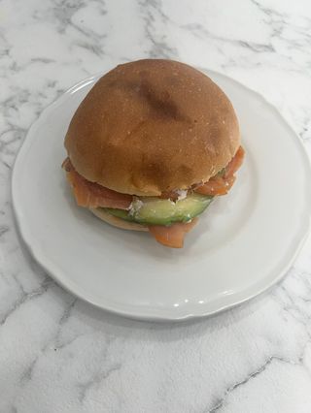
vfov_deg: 67.3
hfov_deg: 53.1
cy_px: 206
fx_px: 311
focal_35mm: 26
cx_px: 156
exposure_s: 1/155
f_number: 1.5
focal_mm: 5.7
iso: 40
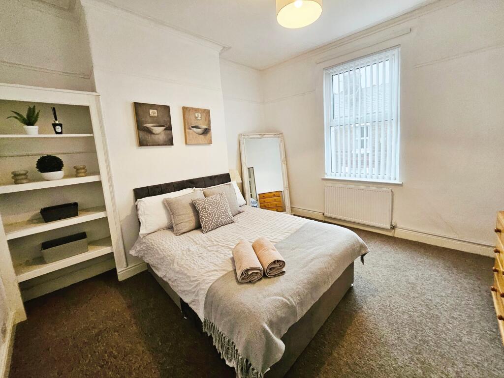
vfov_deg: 90.0
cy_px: 189
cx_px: 252
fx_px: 189
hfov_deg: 106.2
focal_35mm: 13
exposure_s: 1/50
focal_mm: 1.7
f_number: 2.2
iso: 400
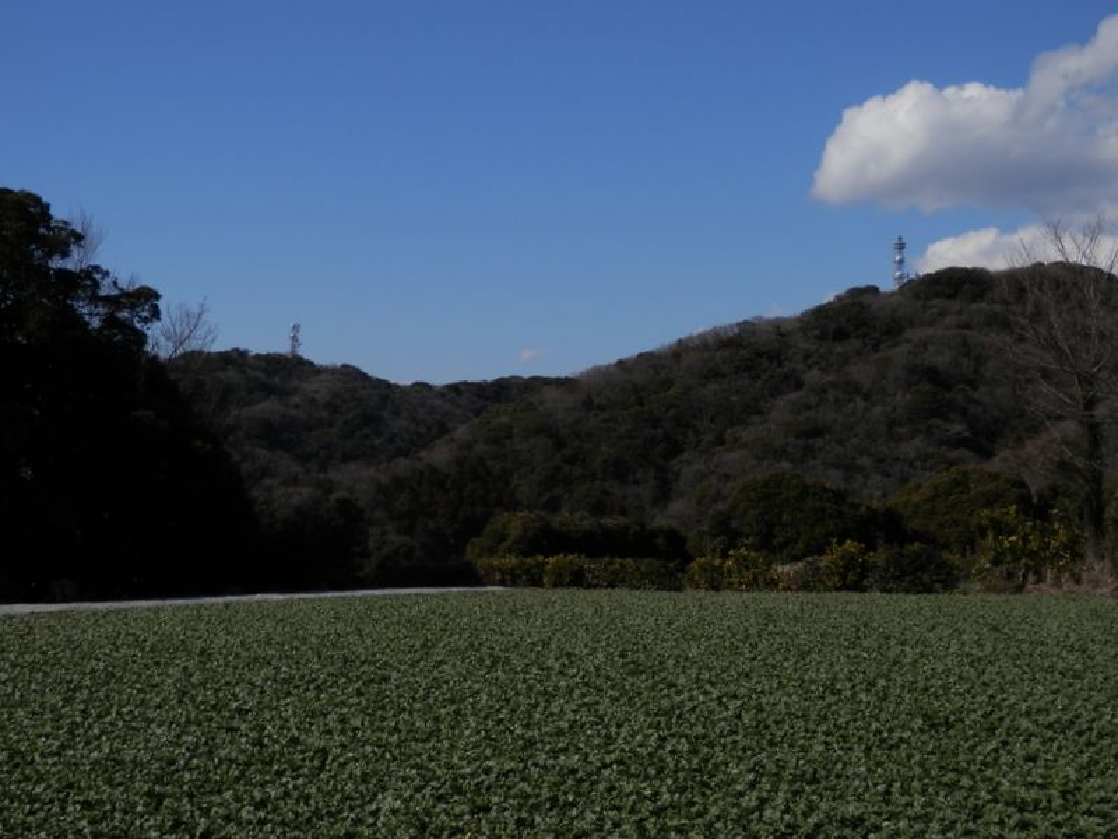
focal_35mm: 49
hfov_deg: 38.9
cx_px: 559
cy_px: 420
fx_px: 1583
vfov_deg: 29.7
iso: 80
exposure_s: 1/200
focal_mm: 8.9
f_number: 11.2
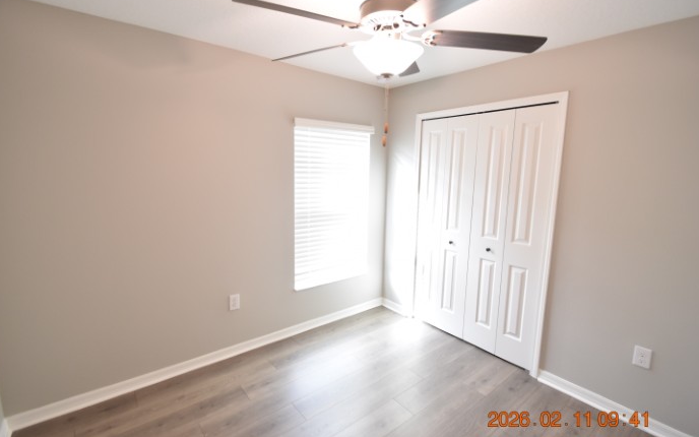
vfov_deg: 71.2
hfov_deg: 97.8
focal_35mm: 16
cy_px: 212
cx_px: 354
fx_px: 305
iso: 800
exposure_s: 1/45
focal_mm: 10
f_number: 3.5
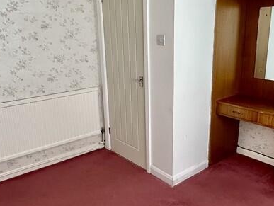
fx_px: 293
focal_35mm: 37
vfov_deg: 38.6
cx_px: 160
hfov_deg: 49.9
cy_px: 118
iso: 250
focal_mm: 2.22
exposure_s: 1/50
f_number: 2.2
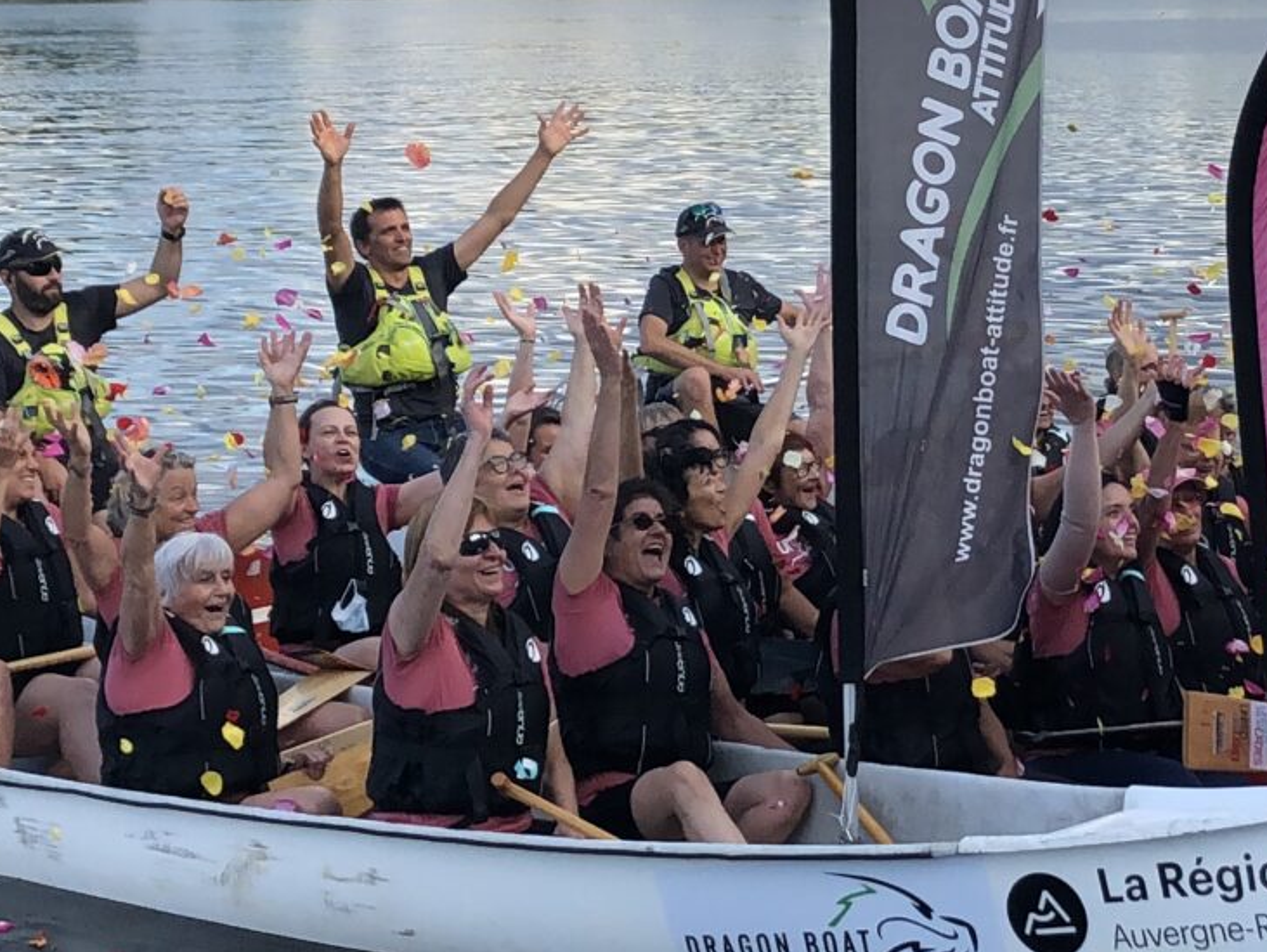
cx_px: 986
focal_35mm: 98
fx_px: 3589
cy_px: 234
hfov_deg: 19.8
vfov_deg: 15.0
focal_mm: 3.99
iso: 20
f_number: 1.8
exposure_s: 1/960
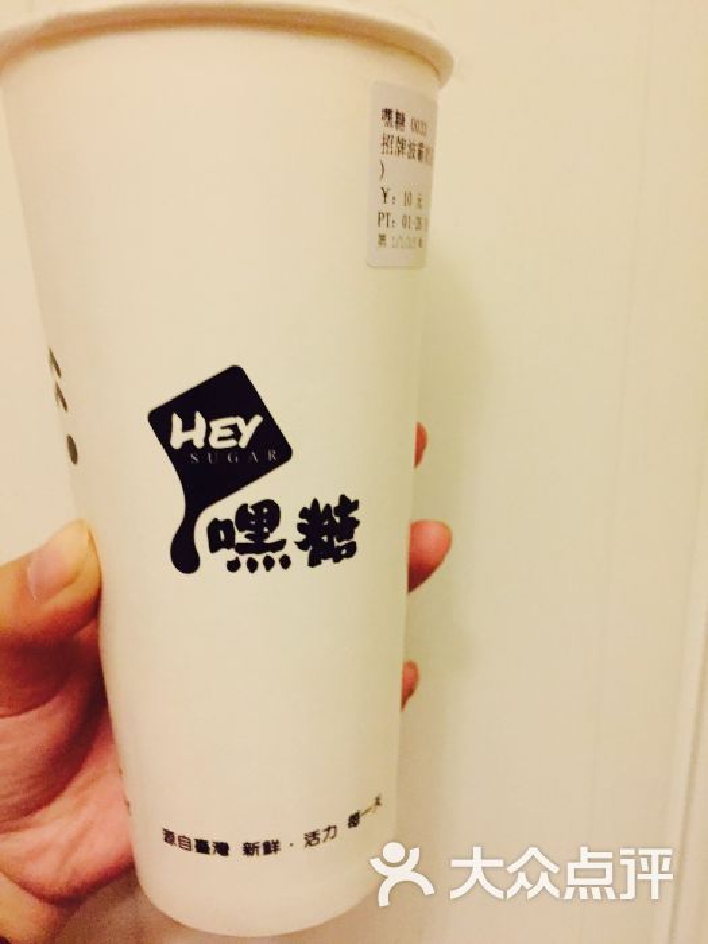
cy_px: 472
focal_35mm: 29
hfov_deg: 48.2
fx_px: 791
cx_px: 354
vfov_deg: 61.7
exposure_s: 1/17
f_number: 2.2
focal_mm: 4.15
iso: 500
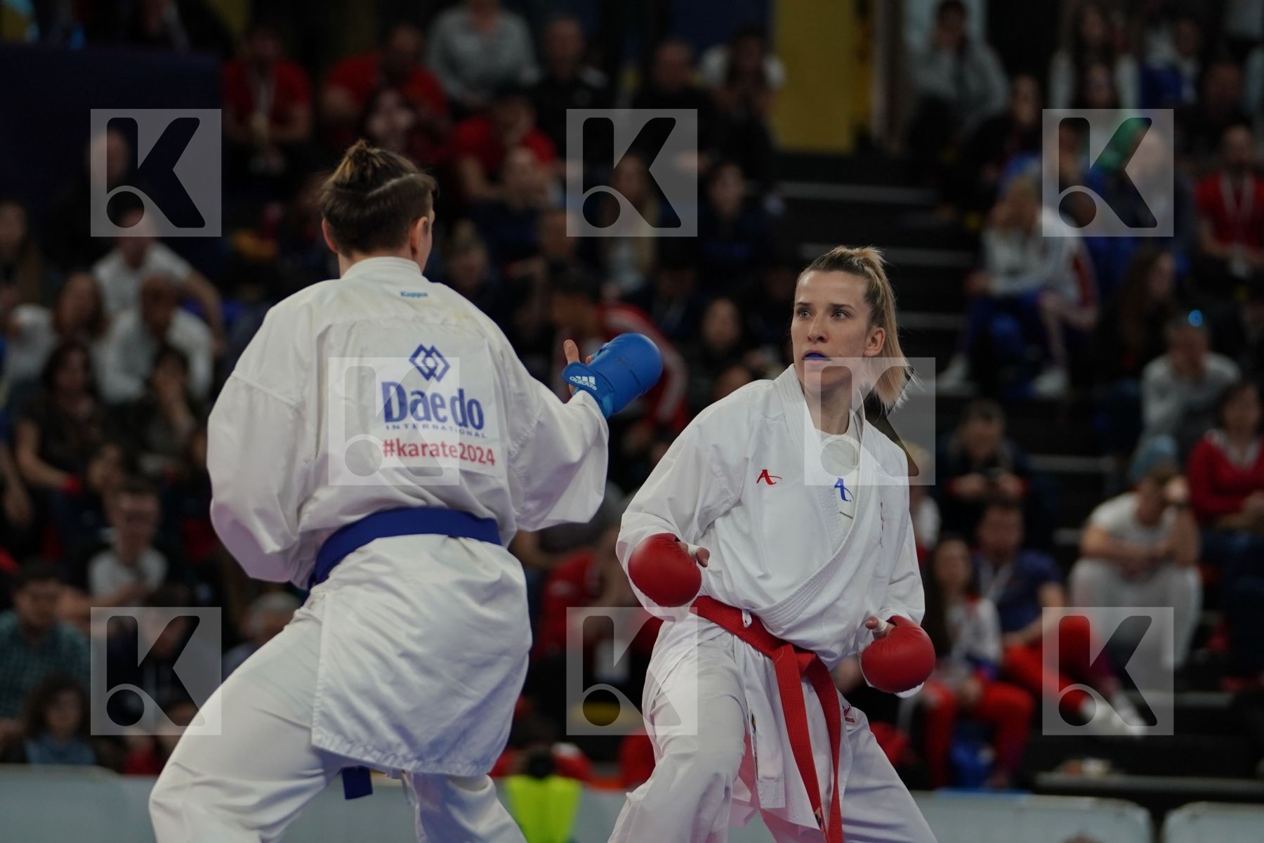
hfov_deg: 10.2
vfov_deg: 6.8
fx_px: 7057
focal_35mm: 201
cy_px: 422
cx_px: 632
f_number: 2.8
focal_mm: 134
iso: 800
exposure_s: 1/1000
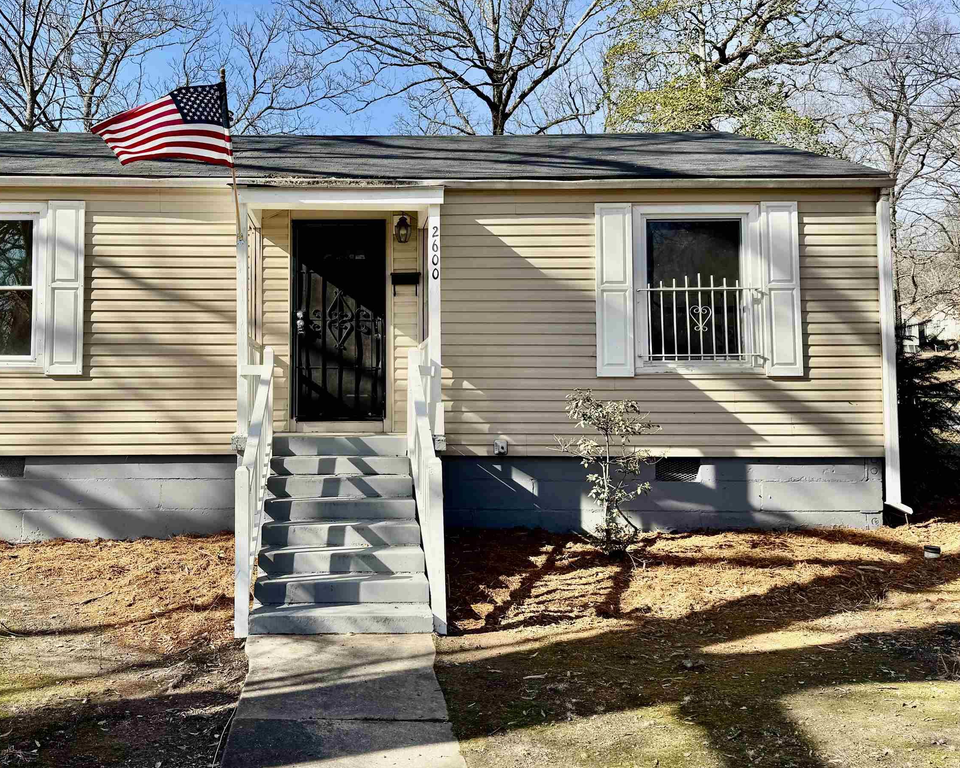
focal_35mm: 32
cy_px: 346
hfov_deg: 54.8
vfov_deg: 45.7
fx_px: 909
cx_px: 336
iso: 80
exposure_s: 1/2506
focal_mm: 6.76
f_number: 1.78
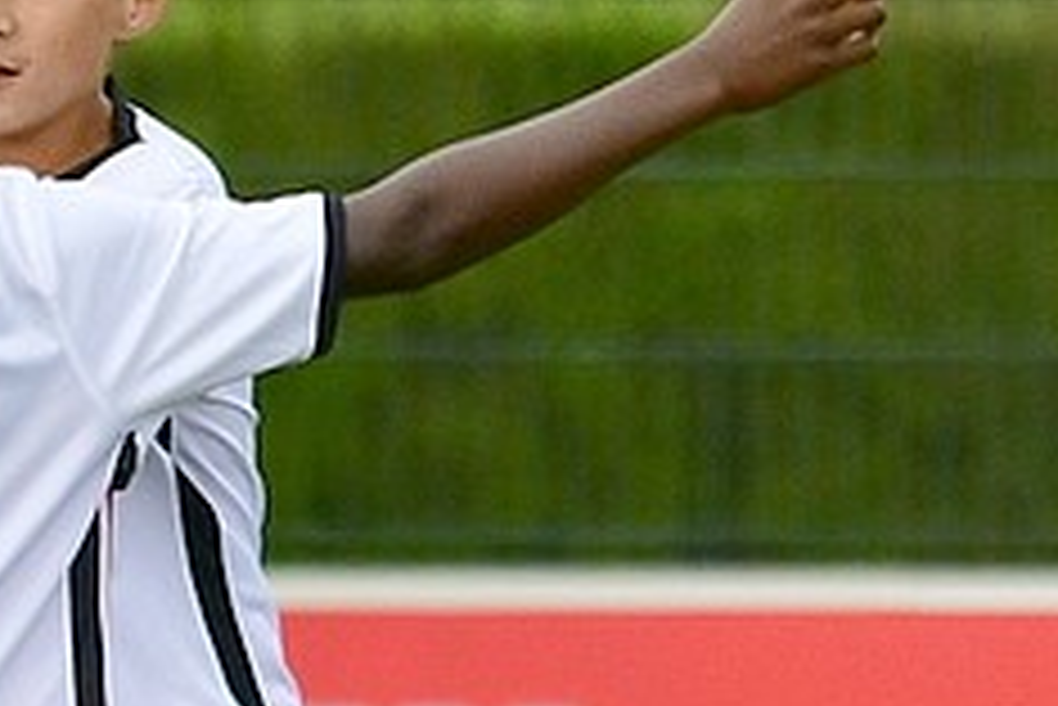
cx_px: -446
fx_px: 48049
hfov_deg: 1.3
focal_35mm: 1634
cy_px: 861
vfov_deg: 0.8
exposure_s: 1/1250
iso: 250
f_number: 3.2
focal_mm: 200
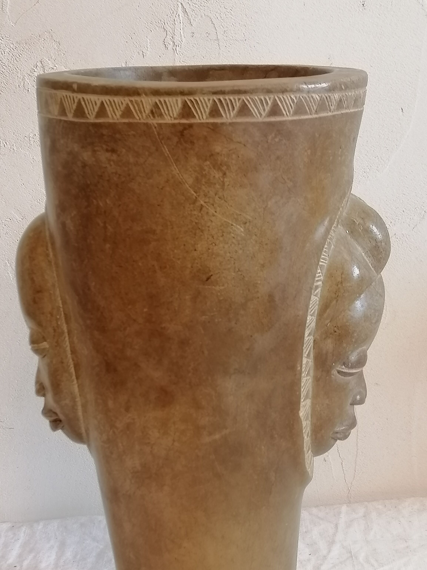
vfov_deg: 28.0
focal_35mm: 69
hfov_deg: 21.3
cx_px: 204
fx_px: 1135
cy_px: 371
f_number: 1.8
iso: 125
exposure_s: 1/33.3
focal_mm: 5.4
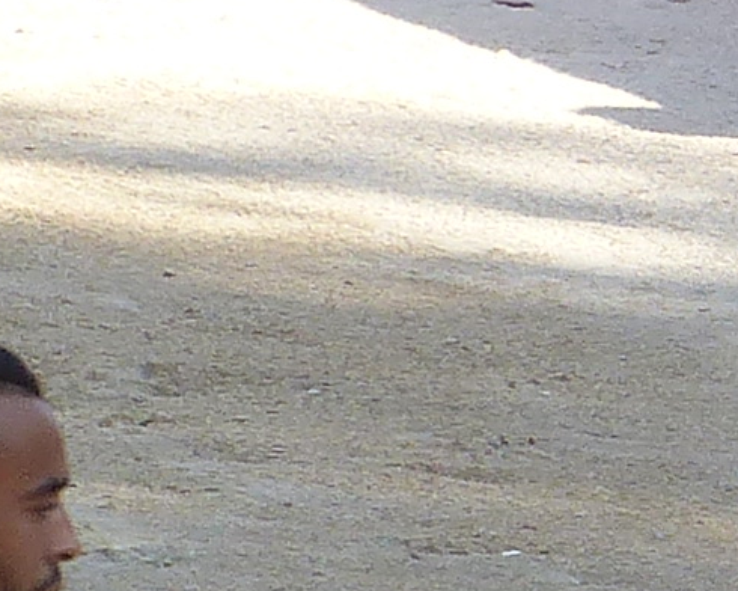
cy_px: 467
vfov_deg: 1.2
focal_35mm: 1316
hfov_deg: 1.5
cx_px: 968
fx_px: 28744
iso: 100
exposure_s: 1/400
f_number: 4
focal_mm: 29.6
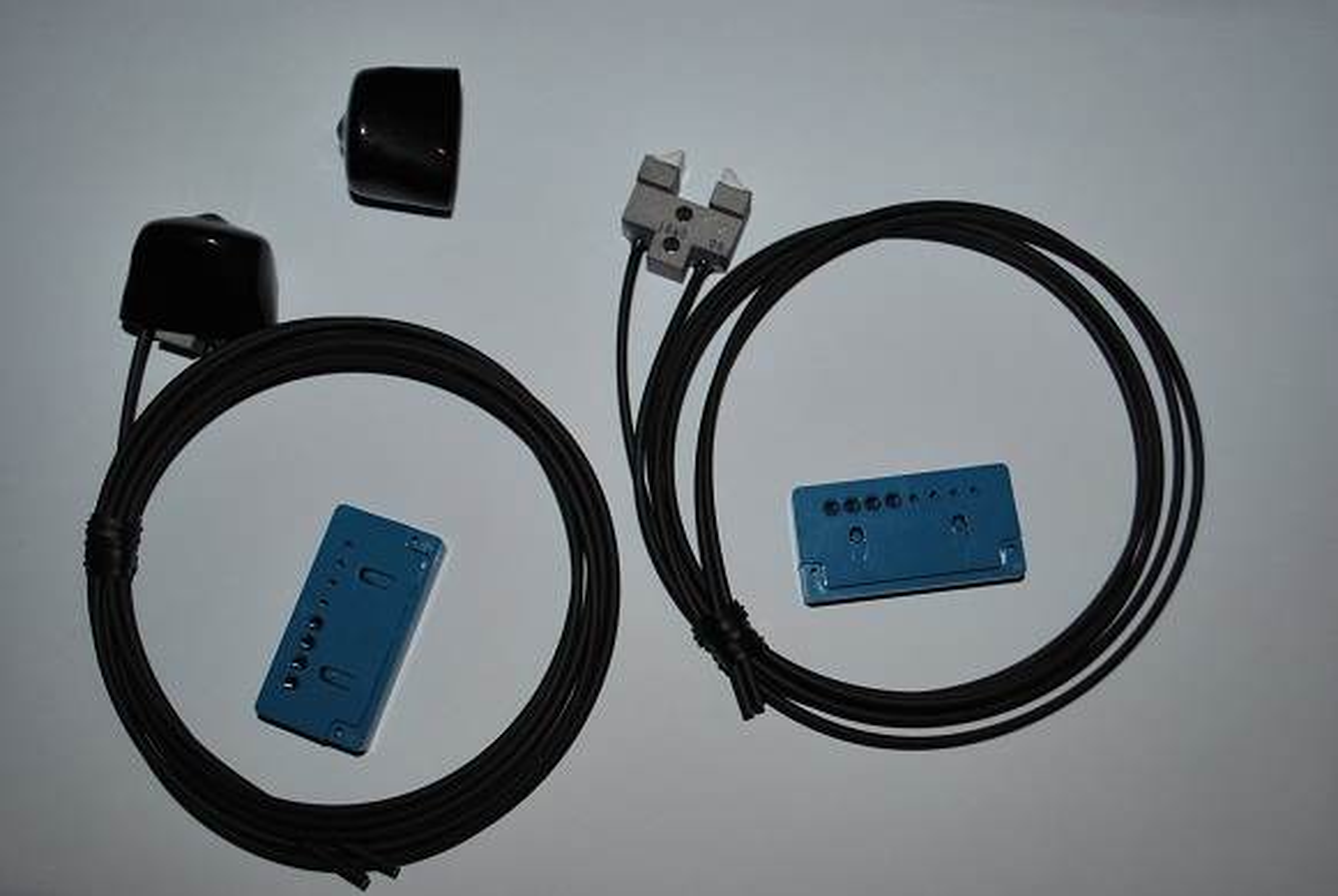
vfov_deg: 34.3
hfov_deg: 49.5
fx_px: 1451
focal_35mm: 39
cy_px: 448
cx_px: 669
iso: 100
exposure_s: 1/125
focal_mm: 26
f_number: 4.2
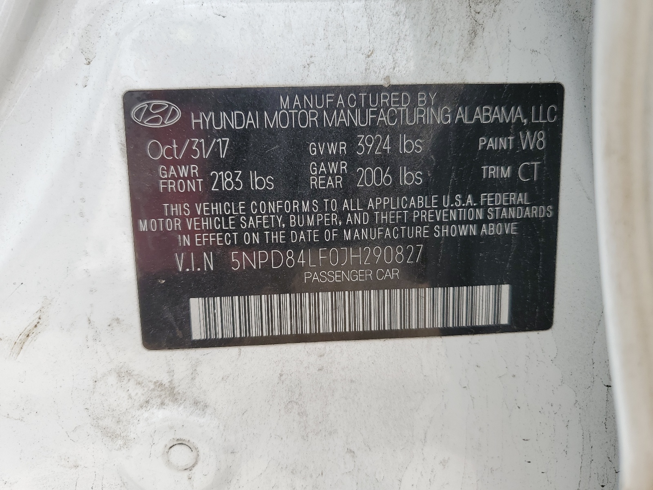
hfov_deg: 67.3
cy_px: 245
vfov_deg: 53.1
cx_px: 326
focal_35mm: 26
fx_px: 490
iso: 50
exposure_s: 1/833
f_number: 1.5
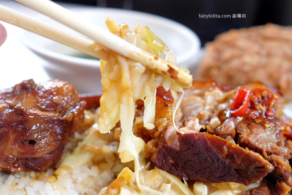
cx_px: 146
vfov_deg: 37.9
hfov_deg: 54.4
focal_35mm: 35
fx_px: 284
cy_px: 98
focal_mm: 23
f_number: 3.6
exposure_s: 1/85
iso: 320
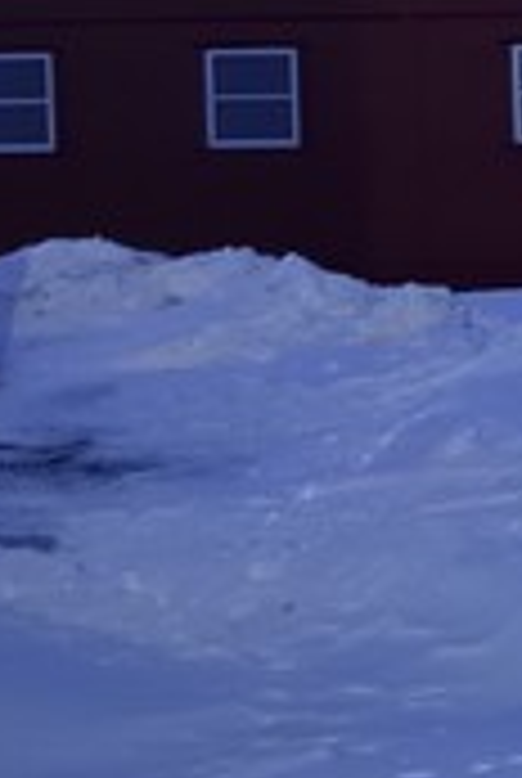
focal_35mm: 323
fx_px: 6997
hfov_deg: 3.5
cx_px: 3506
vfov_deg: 6.0
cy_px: -1358
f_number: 6.3
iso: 200
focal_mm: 35
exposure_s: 10
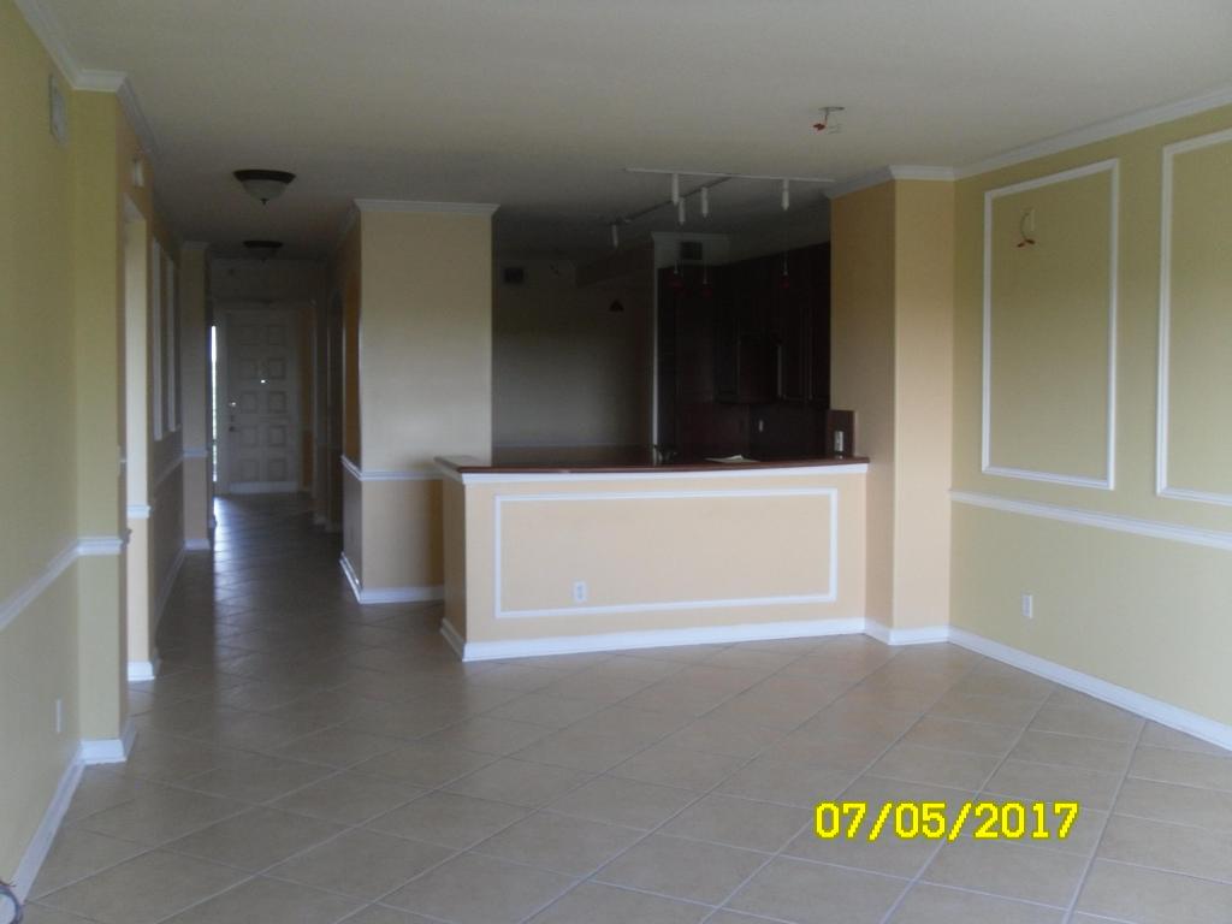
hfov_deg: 42.1
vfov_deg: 32.2
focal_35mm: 45
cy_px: 462
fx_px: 1602
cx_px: 616
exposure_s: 1/45
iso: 200
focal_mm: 6.3
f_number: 3.5
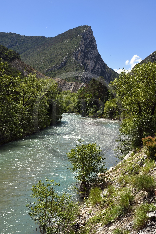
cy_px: 117
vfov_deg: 43.6
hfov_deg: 29.8
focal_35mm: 45
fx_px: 293
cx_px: 78
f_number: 14
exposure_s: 1/250
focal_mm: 45
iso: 200
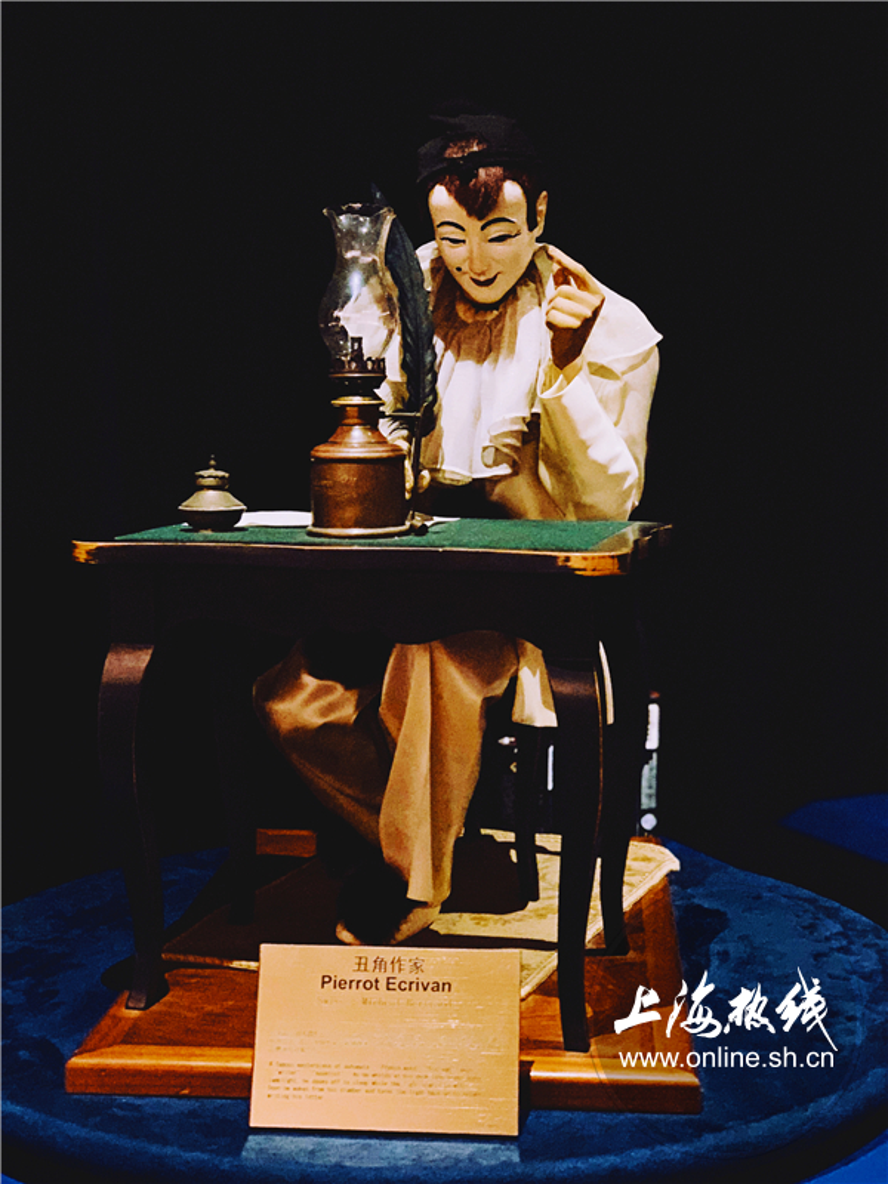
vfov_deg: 36.8
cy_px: 592
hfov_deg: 28.0
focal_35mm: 52
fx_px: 1779
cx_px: 444
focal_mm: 6
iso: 1000
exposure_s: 1/30
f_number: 2.4
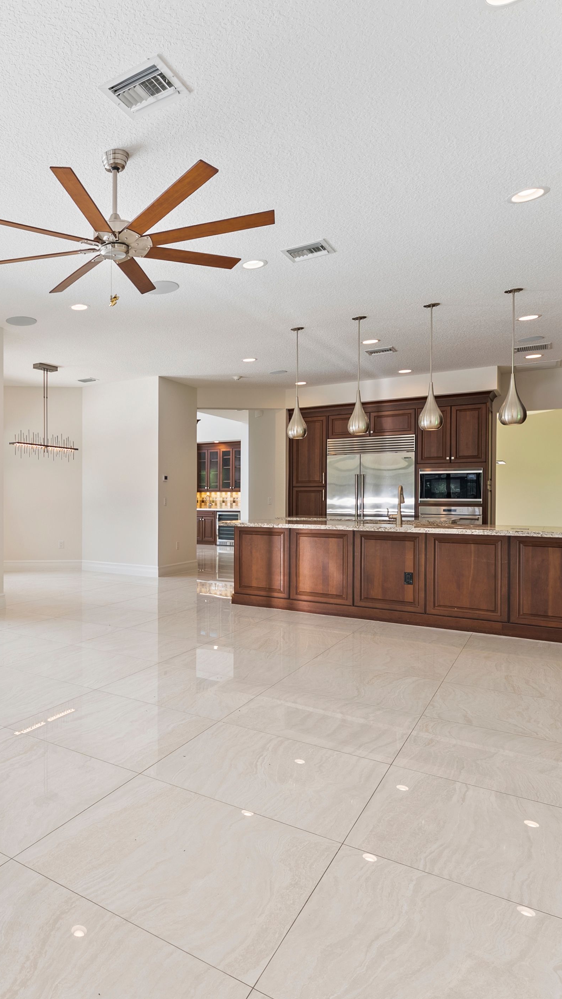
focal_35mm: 23
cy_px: 500
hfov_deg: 44.4
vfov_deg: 78.8
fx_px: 608
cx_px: 39
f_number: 6.3
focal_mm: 14.6
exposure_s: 1/6
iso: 160
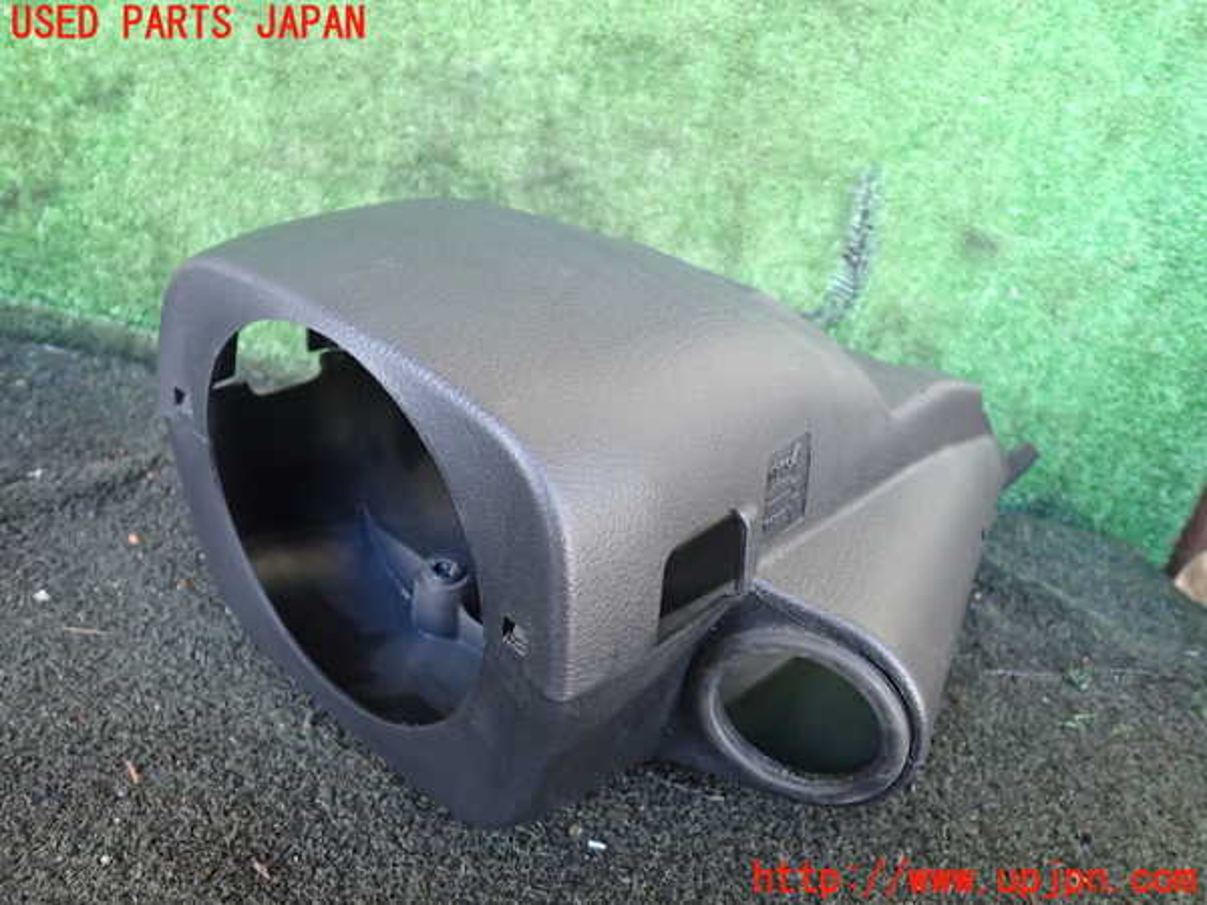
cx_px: 604
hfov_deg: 60.0
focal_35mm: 30
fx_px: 1046
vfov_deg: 46.8
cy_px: 452
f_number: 2.3
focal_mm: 5.4
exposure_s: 1/30
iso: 400
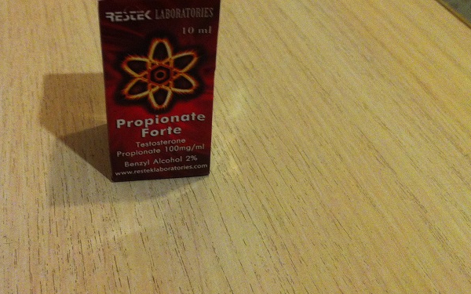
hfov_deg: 41.7
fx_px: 616
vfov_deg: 26.8
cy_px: 127
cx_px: 200
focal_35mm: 48
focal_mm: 3.85
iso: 250
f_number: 2.8
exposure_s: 1/15
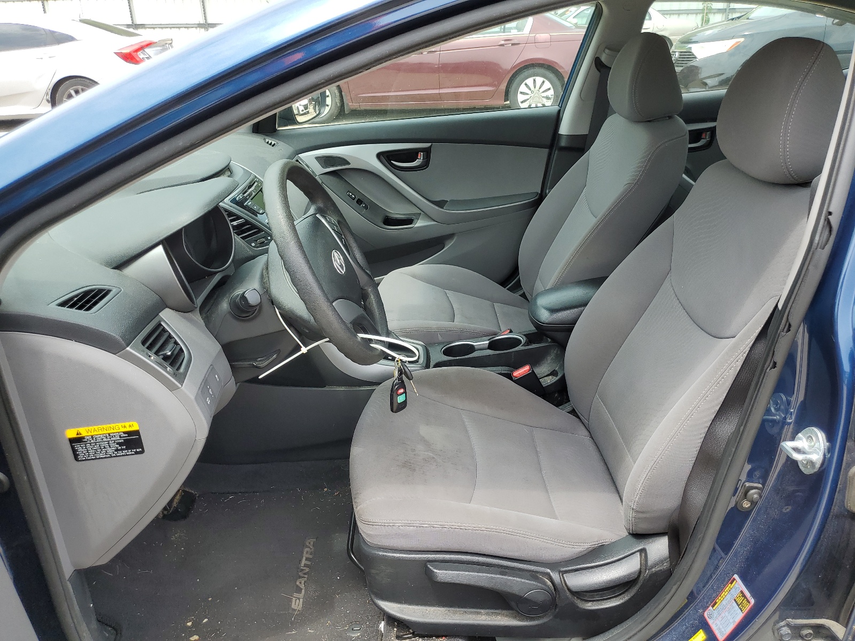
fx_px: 642
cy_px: 320
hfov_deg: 67.3
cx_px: 428
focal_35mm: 26
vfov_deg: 53.1
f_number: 1.5
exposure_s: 1/769
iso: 50
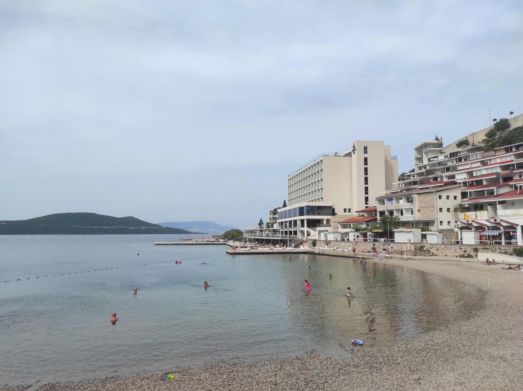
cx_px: 262
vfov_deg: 54.8
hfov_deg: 69.4
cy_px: 196
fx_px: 377
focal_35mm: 25
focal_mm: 5.43
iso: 100
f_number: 1.89
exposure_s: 1/1948
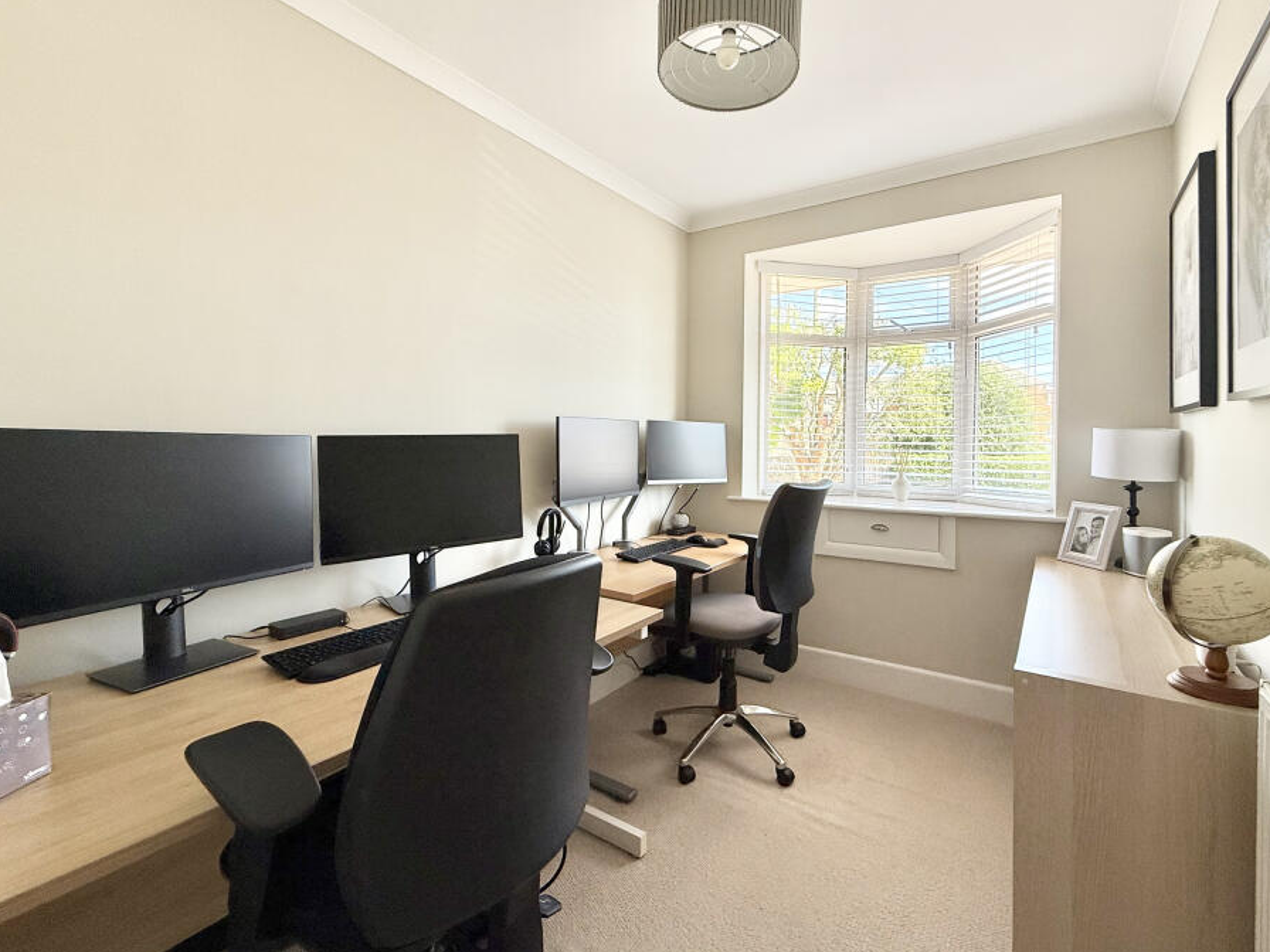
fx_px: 587
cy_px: 439
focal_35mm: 16
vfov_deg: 78.0
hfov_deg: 94.4
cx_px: 676
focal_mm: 2.22
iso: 64
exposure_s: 1/161
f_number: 2.2
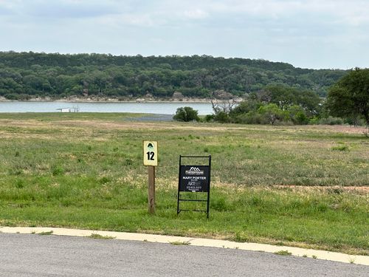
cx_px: 184
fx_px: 821
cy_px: 138
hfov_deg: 25.3
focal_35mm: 77
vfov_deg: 19.1
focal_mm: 9
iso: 32
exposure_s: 1/630
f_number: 2.8
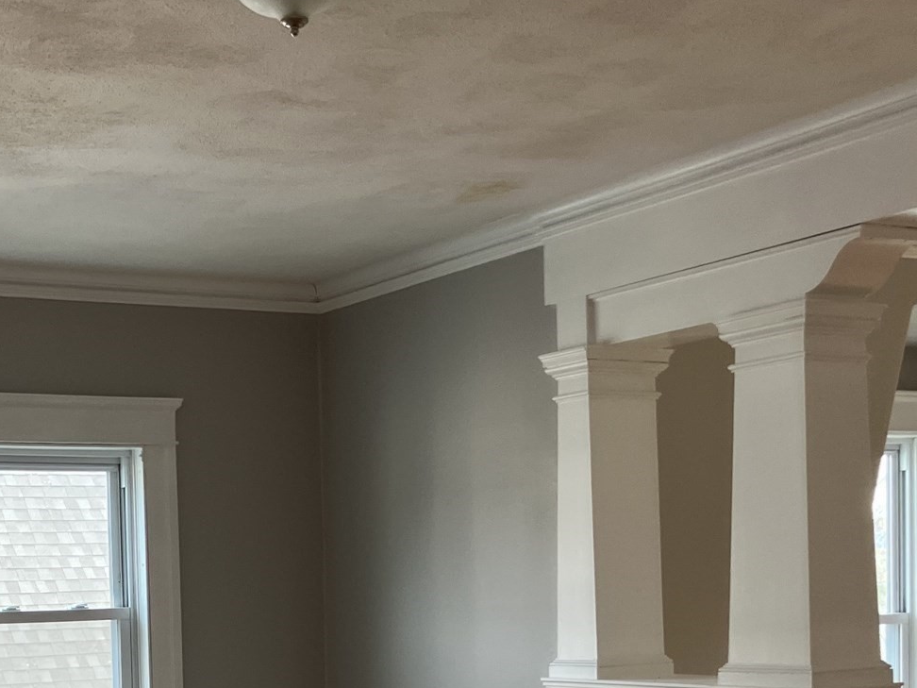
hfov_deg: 31.4
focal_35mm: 59
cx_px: 125
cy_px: 677
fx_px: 1563
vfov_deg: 23.8
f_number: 1.8
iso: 80
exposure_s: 1/121
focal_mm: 3.99
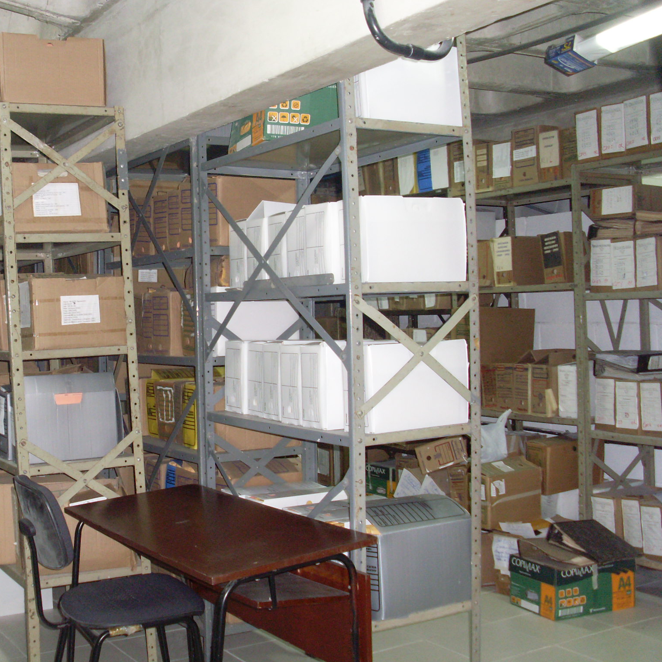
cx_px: 224
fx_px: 974
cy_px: 331
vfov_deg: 37.6
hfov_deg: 37.2
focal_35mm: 45
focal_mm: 6.3
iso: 200
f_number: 3
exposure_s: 1/45
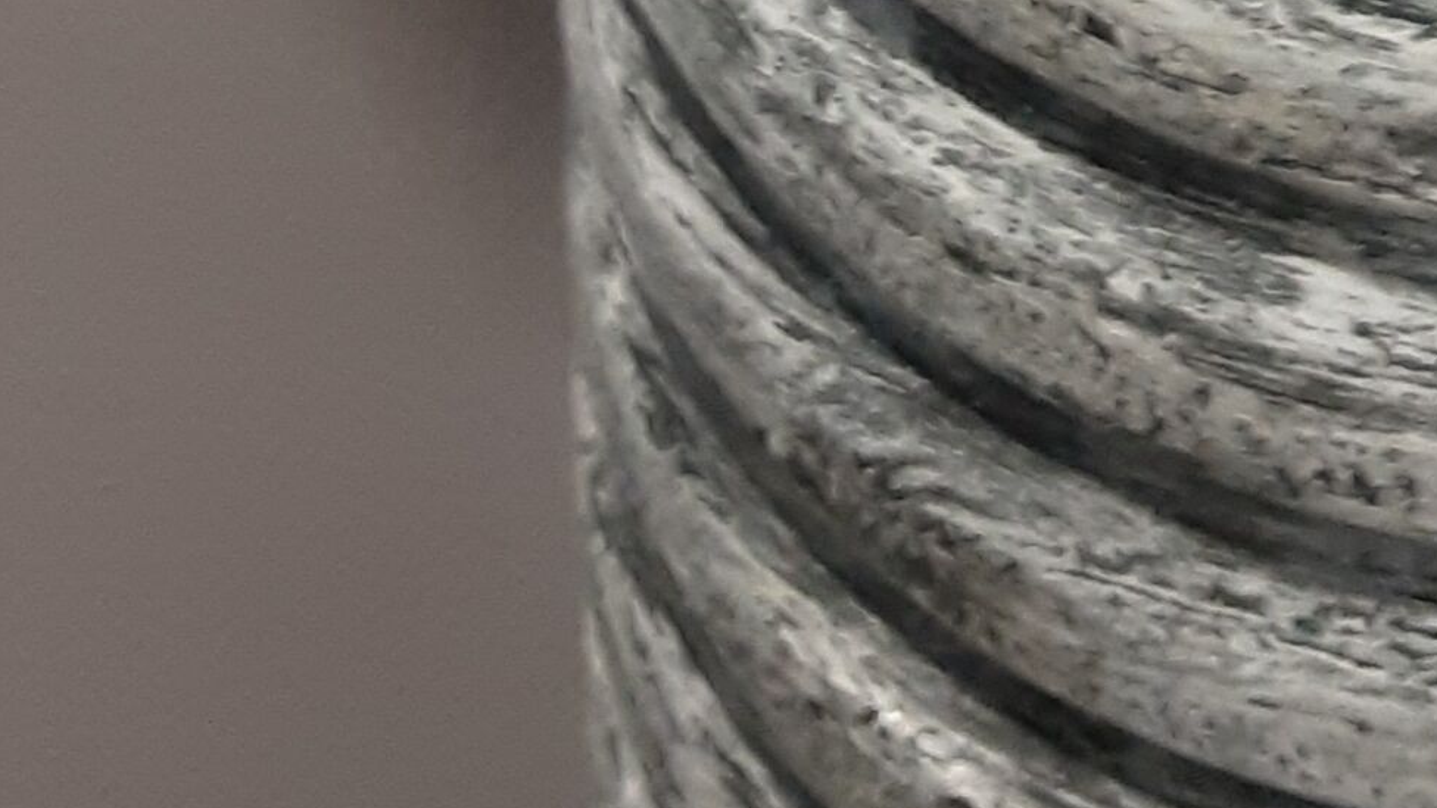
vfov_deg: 9.9
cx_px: 1434
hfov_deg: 20.3
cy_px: -1325
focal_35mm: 102
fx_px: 3887
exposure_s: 1/25
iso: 160
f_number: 1.9
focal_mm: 2.9
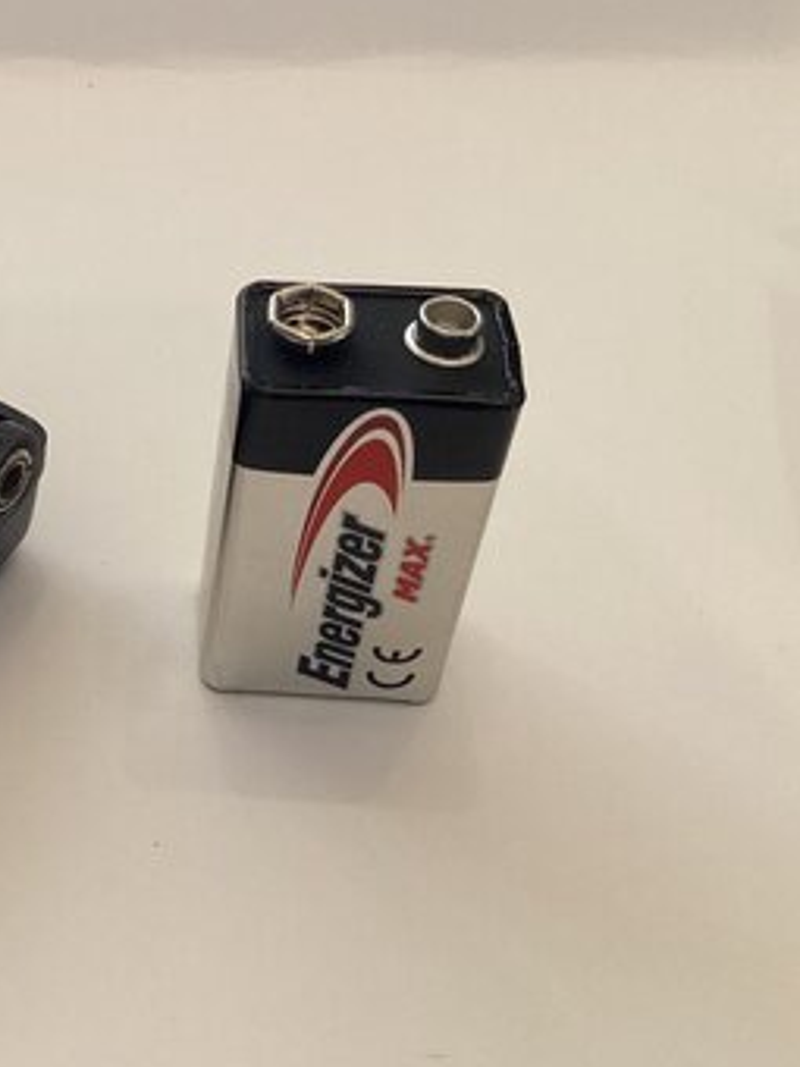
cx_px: -50
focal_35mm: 54
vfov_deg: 35.5
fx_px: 1664
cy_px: 483
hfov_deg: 25.3
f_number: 2.4
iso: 400
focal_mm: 3.3
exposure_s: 1/60
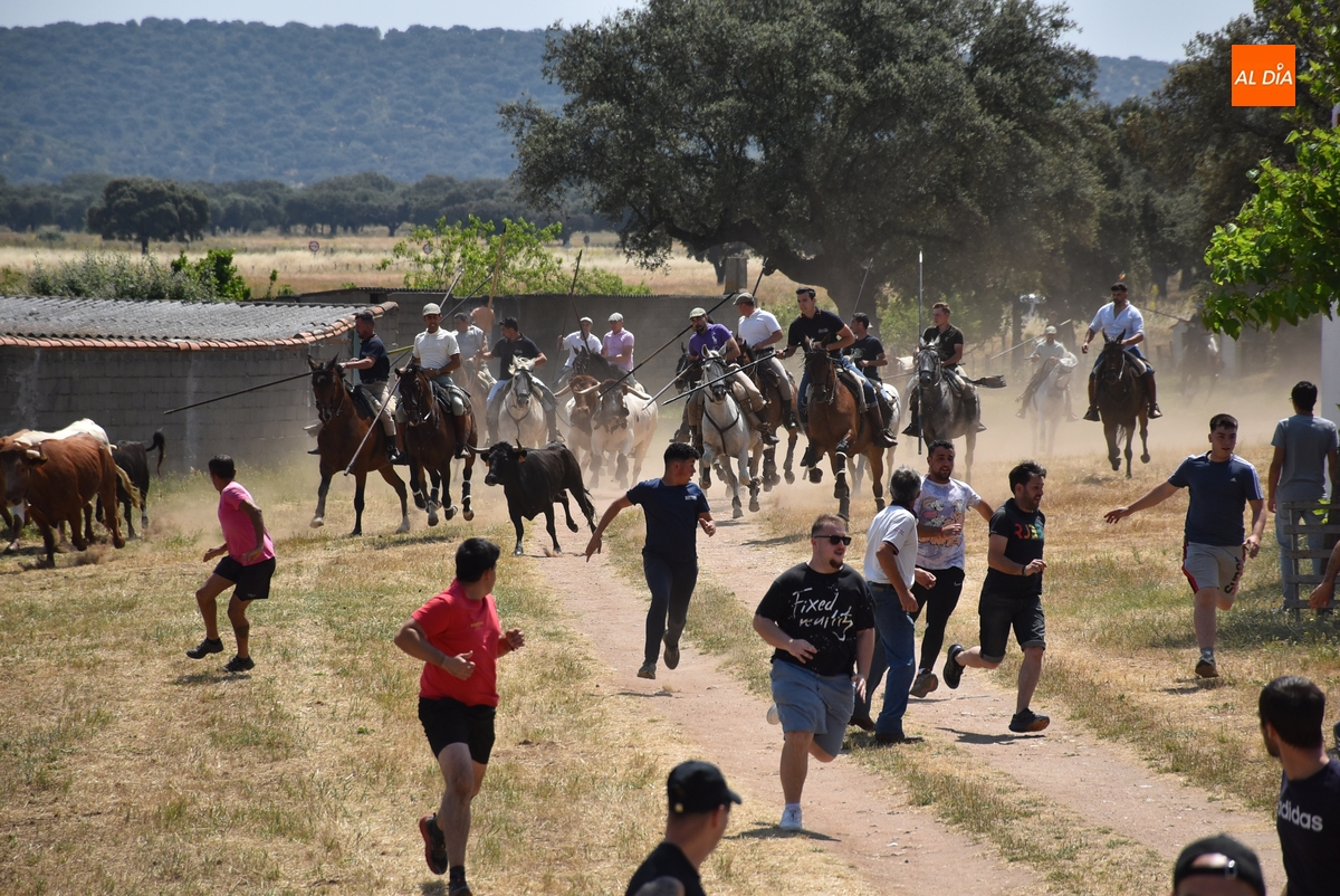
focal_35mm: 210
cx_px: 670
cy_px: 448
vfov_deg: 6.6
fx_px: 7822
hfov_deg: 9.8
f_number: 6.3
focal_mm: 140
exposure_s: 1/1600
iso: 400
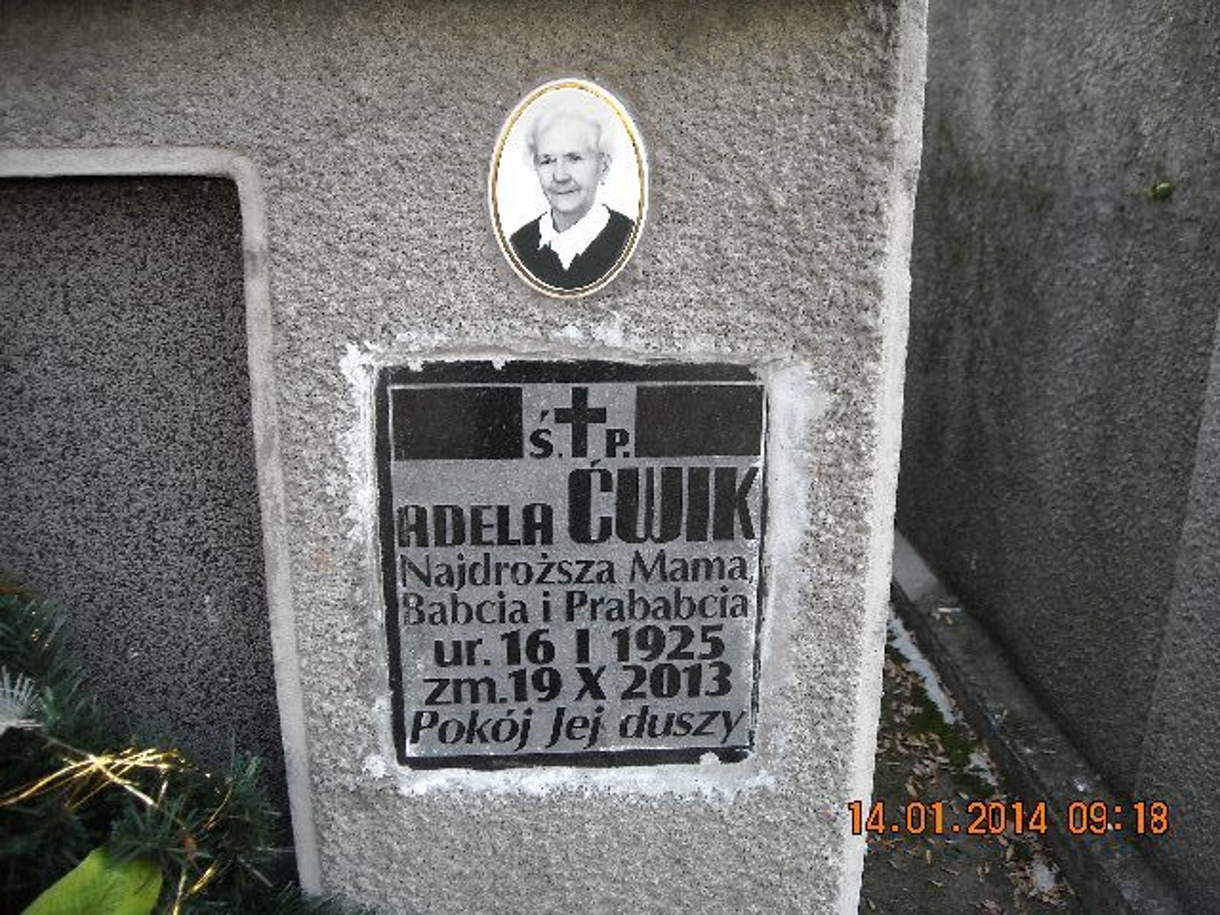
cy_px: 458
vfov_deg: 40.7
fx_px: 1234
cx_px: 610
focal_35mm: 35
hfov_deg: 52.6
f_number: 2.8
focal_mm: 5.7
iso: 208
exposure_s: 1/125
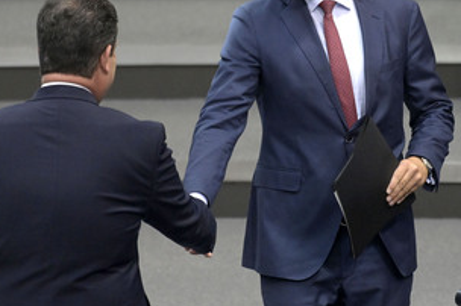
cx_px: 283
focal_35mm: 594
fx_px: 7598
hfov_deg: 3.5
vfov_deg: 2.3
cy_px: 92
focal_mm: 400
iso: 8000
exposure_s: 1/640
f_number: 5.6
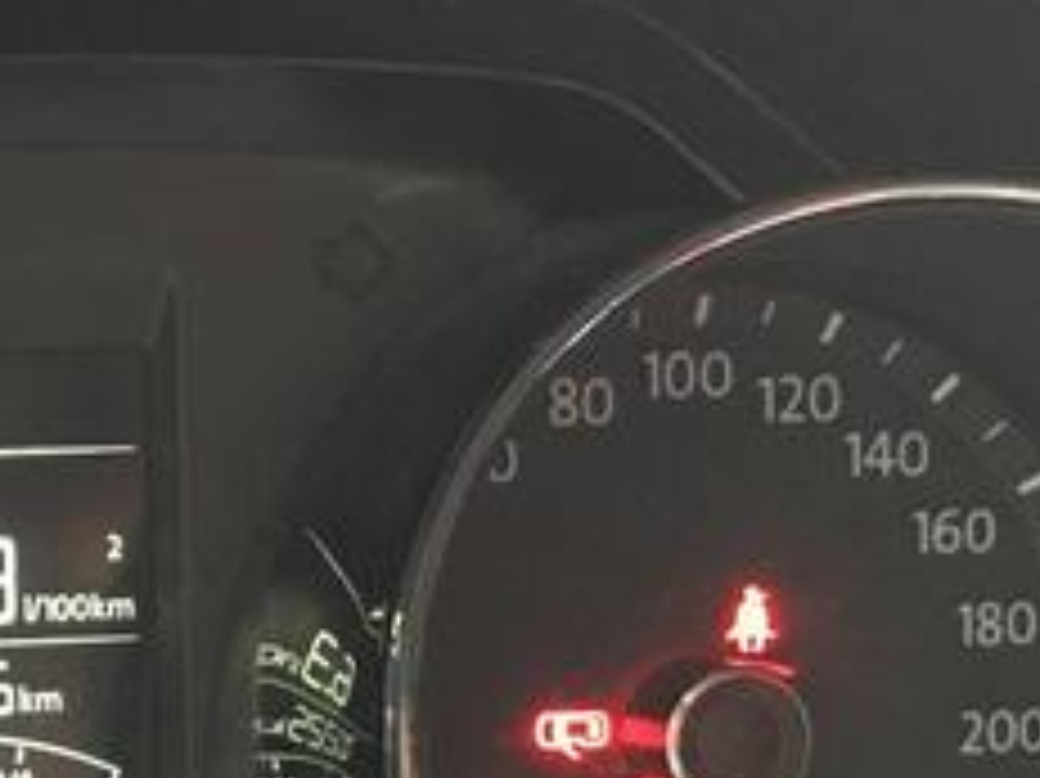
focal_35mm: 79
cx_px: -252
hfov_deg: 22.5
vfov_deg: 18.4
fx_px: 2372
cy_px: 643
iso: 160
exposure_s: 1/8
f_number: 2.2
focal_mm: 4.15
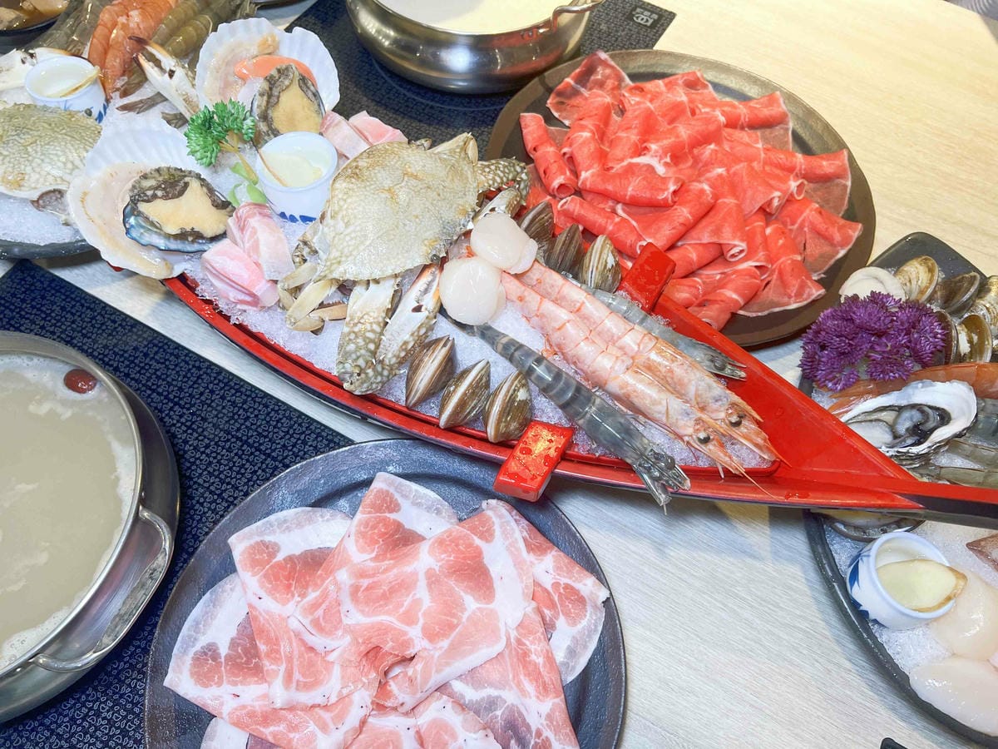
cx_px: 499
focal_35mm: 26
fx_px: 750
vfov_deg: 53.1
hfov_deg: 67.3
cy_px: 374
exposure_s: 1/60
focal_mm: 5.7
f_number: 1.5
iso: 80
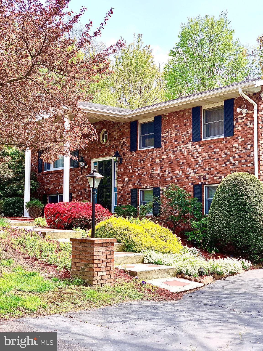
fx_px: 527
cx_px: 132
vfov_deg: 36.8
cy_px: 176
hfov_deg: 28.0
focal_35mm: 52
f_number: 2.4
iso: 16
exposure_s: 1/521
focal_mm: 6
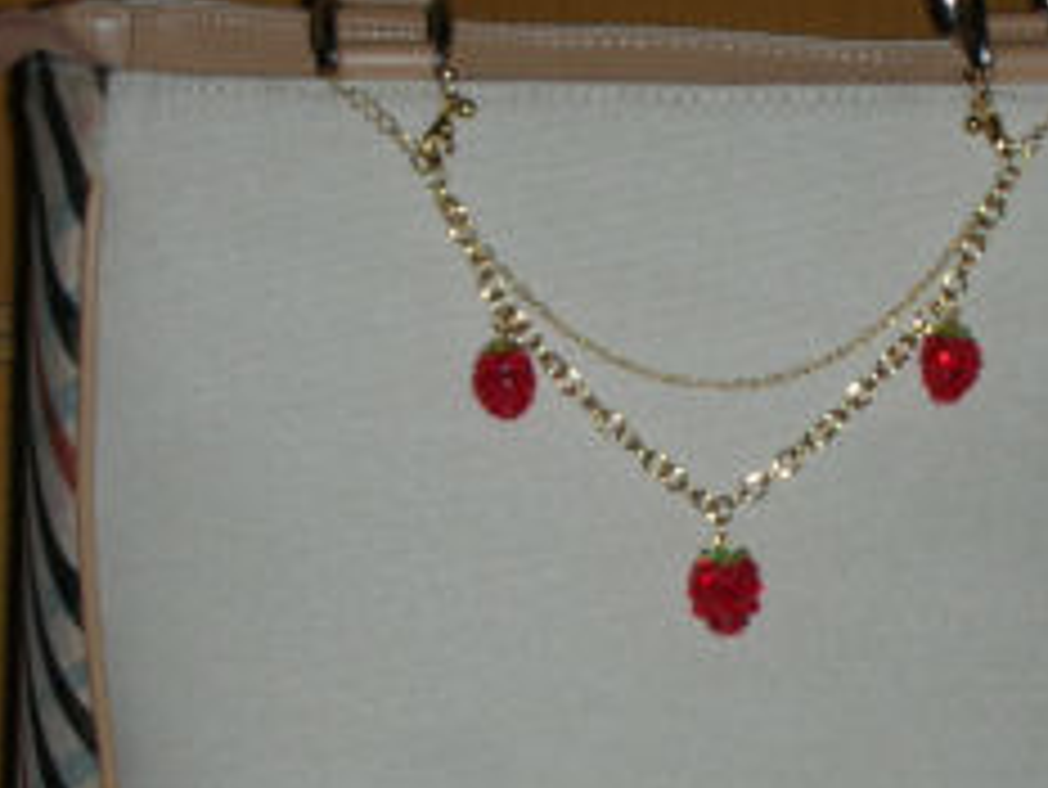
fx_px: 3968
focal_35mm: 131
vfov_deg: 11.3
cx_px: 670
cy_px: 642
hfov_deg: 15.0
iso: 50
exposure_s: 1/120
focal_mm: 10.1
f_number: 4
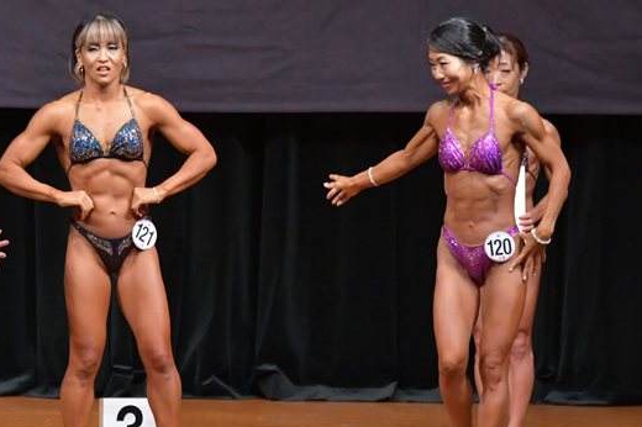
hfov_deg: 5.4
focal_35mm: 380
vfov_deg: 3.6
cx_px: 246
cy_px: 220
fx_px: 6772
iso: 6400
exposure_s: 1/400
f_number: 5.6
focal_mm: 170
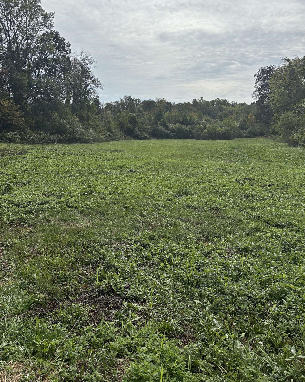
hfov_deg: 48.5
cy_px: 160
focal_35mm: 30
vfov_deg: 58.5
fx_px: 339
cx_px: 141
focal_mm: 5.96
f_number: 1.6
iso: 50
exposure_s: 1/8333
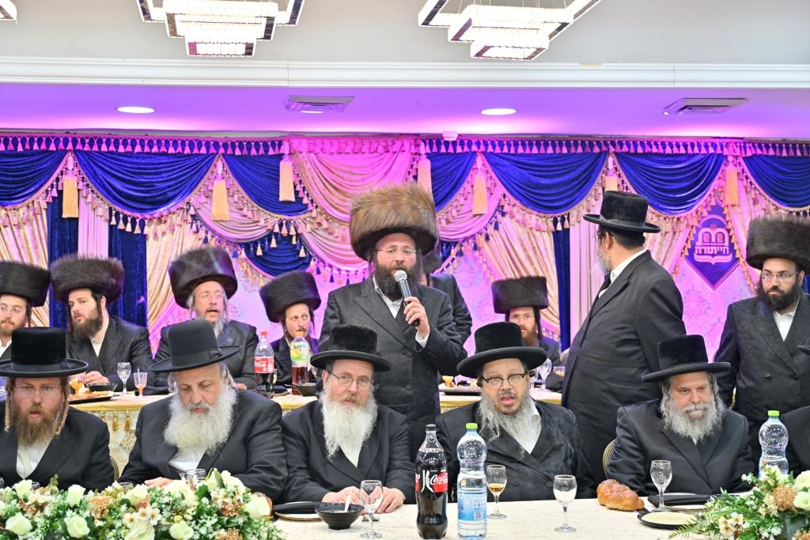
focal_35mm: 48
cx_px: 405
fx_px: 1080
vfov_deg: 28.1
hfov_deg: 41.1
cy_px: 270
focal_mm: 48
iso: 500
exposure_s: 1/160
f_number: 4
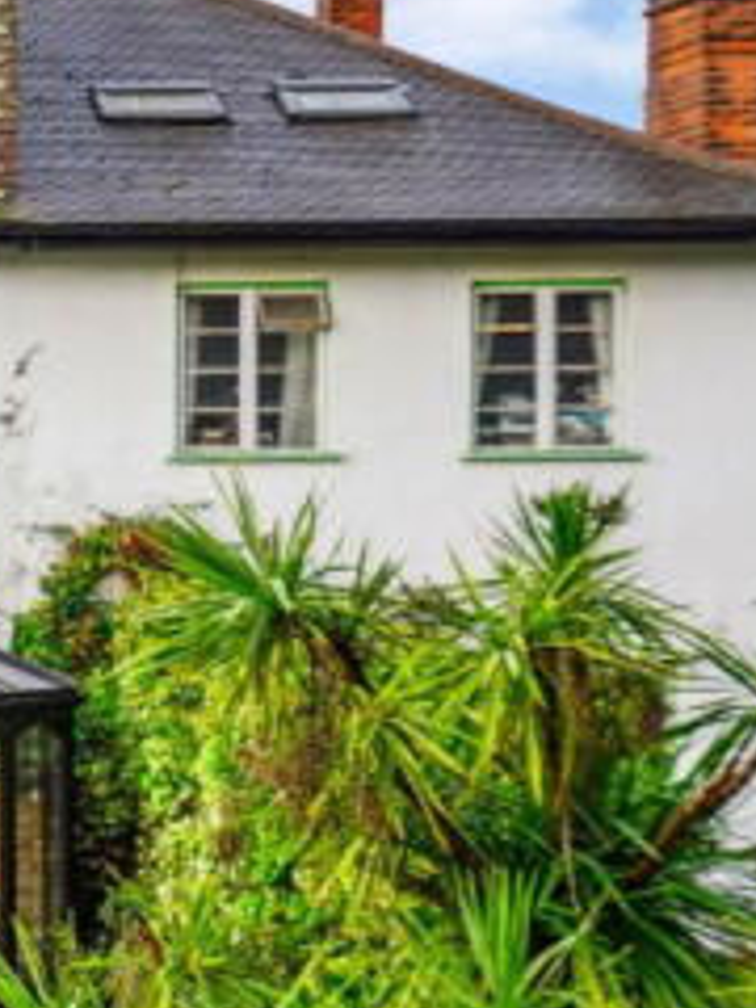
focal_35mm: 92
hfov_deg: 14.3
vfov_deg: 21.3
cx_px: -569
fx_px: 2679
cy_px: 548
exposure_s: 1/160
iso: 320
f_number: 5
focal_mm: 35
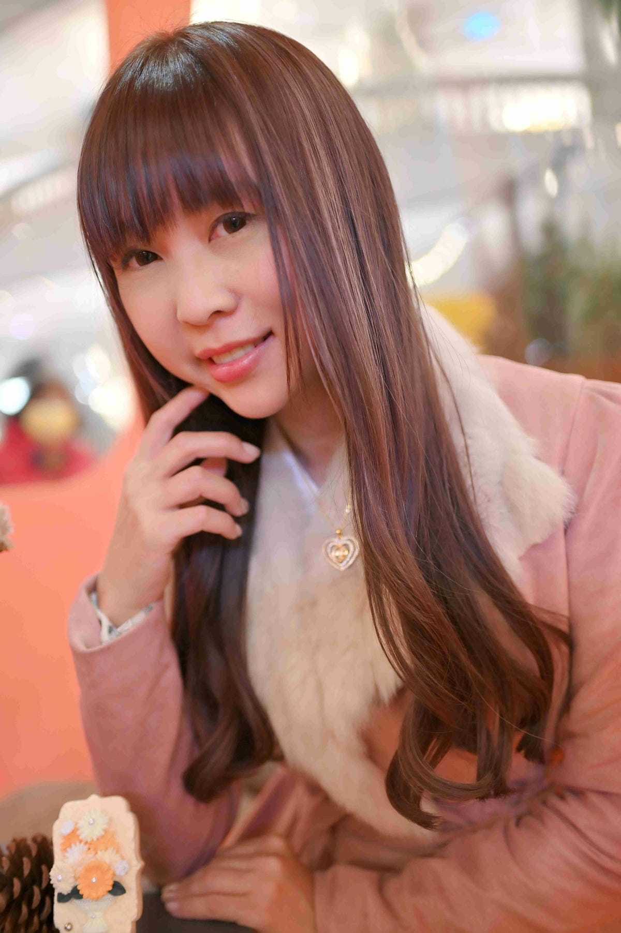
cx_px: 310
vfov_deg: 54.5
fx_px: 907
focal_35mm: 35
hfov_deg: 37.8
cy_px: 466
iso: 800
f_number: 2
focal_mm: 35
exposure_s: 1/30
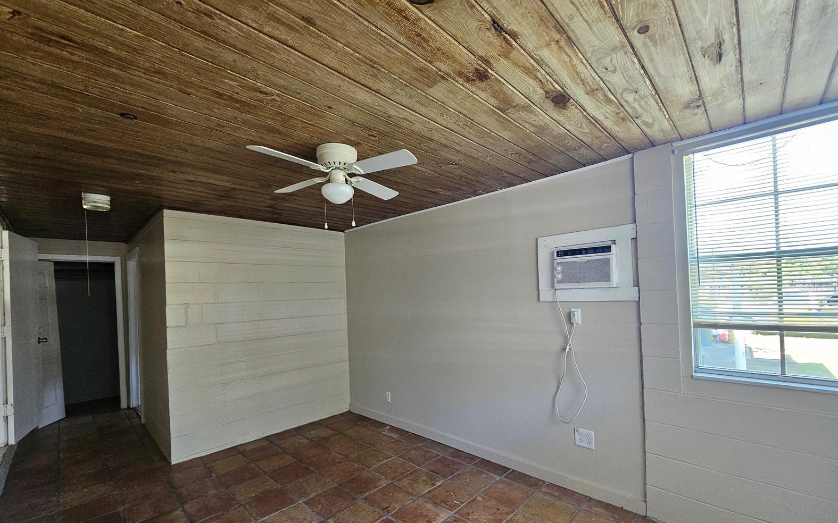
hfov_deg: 105.3
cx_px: 422
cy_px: 288
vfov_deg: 78.4
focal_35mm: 14
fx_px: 320
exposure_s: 1/77.4
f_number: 2.2
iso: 400
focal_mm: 2.2
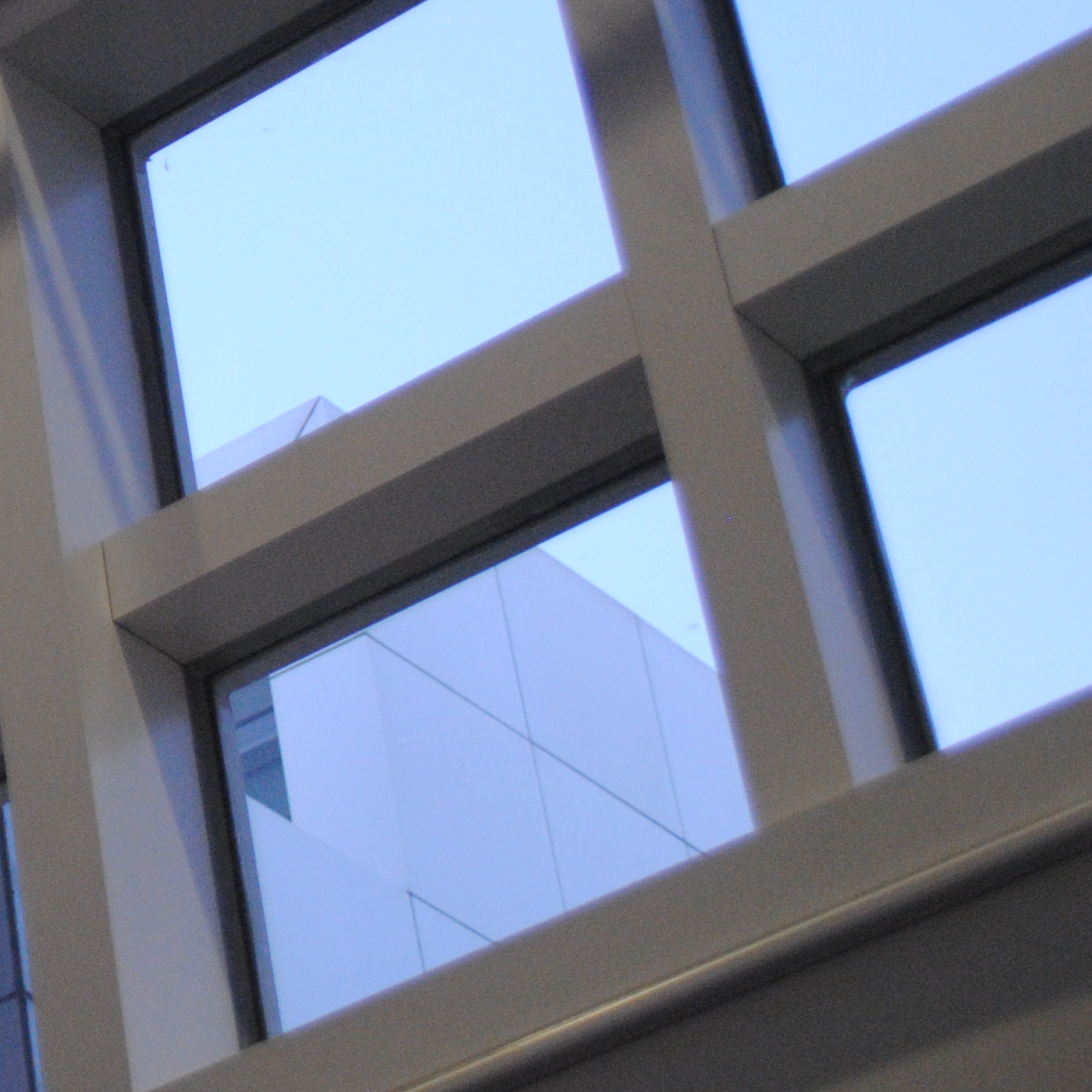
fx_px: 4319
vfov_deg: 14.3
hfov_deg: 13.5
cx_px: -620
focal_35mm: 121
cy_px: 182
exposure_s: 1/30
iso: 720
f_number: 4.5
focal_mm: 30
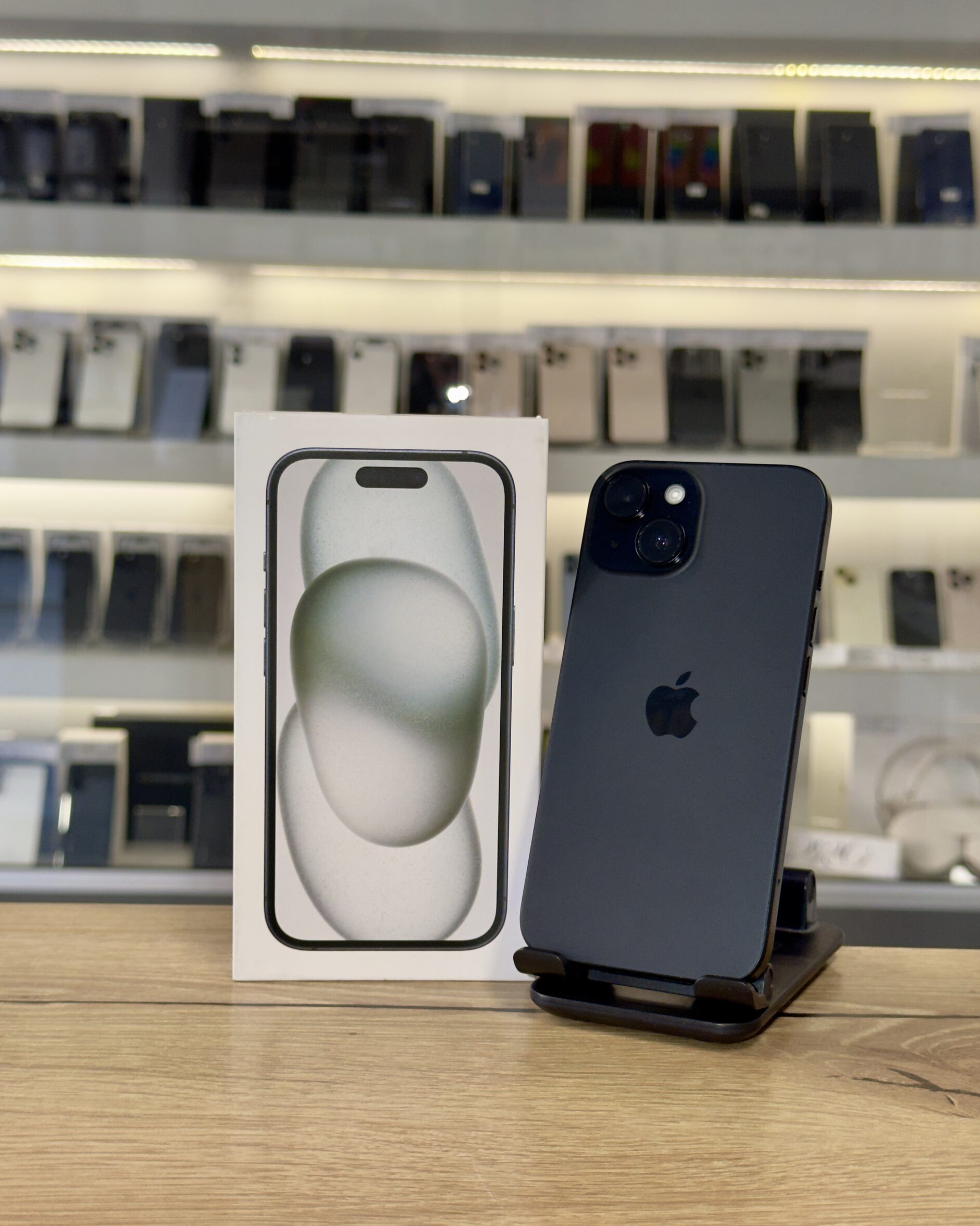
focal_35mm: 51
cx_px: 495
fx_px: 1849
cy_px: 649
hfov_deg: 29.7
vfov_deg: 36.6
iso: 50
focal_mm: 6.76
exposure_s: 1/45
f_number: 1.78
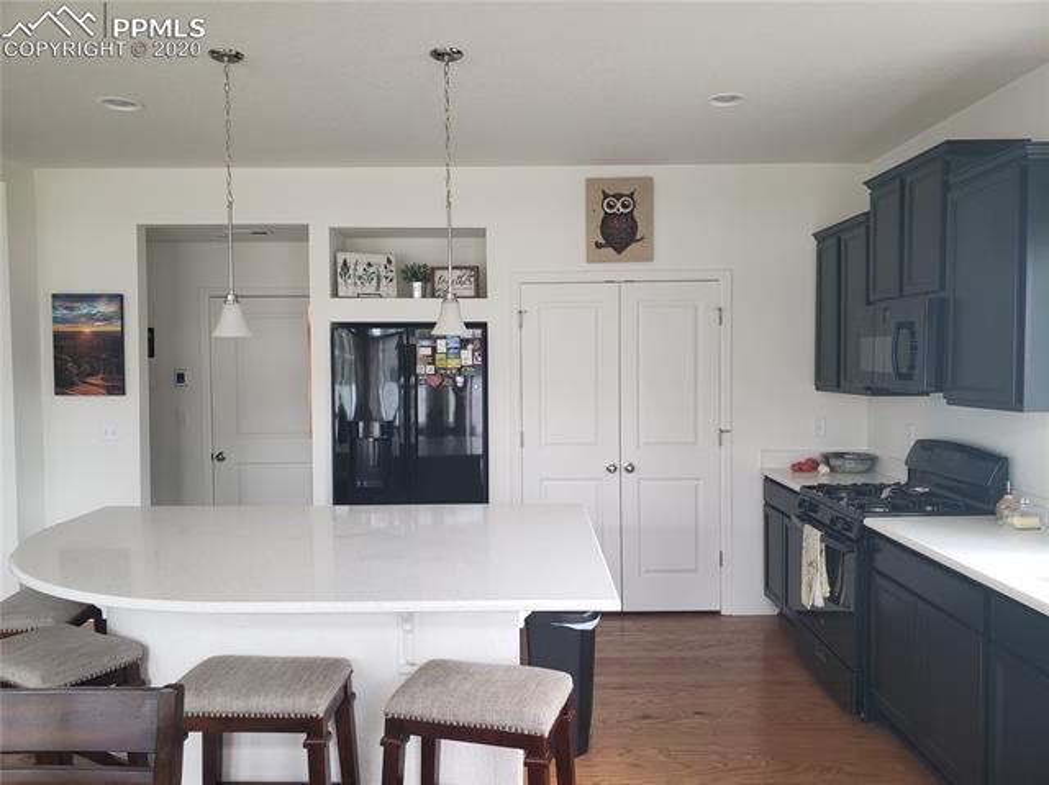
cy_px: 392
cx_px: 524
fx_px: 787
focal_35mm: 26
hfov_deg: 67.3
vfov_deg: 53.0
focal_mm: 4.3
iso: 125
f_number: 2.4
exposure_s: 1/60
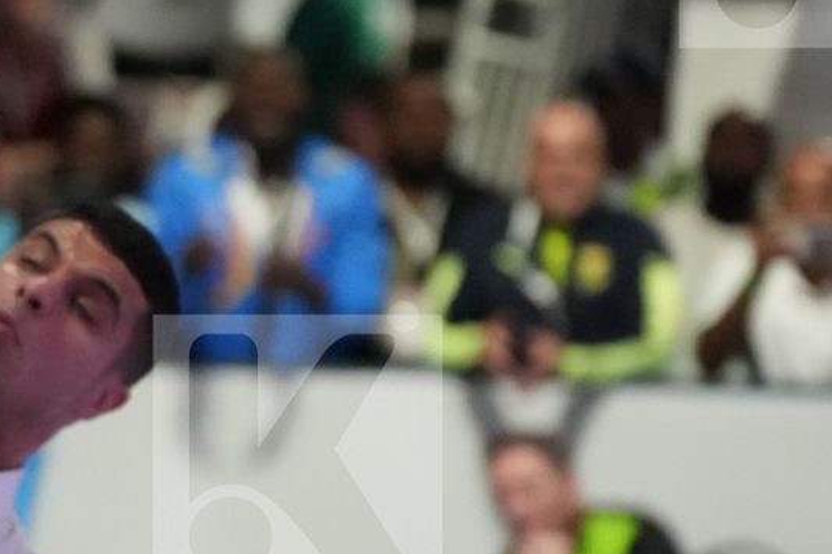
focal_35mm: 366
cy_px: 456
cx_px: -228
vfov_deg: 3.8
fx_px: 8456
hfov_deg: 5.6
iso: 10000
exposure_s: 1/800
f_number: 2.8
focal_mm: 109
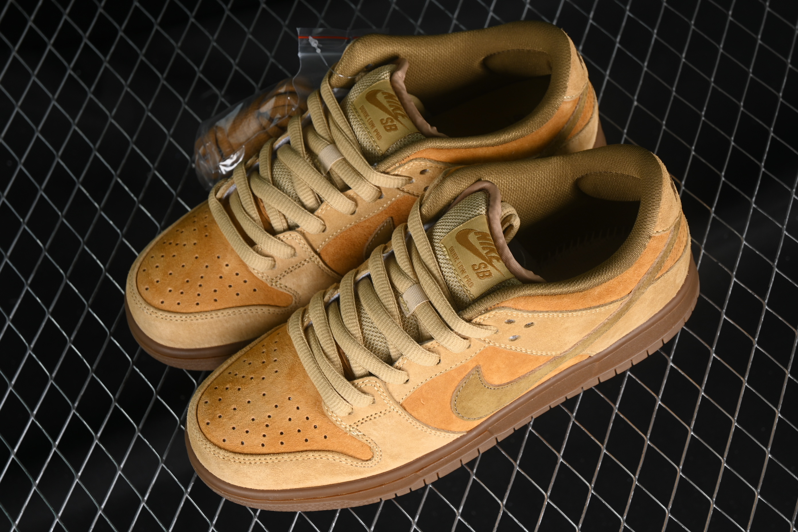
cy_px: 266
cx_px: 399
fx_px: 1662
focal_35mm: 75
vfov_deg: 18.2
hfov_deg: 27.0
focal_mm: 50
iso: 160
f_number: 7.1
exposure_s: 1/80
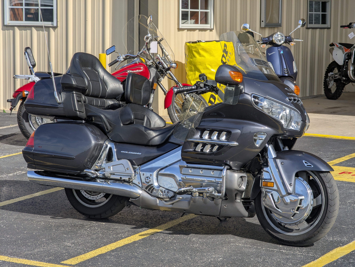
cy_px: 134
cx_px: 178
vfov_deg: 14.0
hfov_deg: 18.5
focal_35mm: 106
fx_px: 1089
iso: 32
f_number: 3.5
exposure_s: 1/682
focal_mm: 19
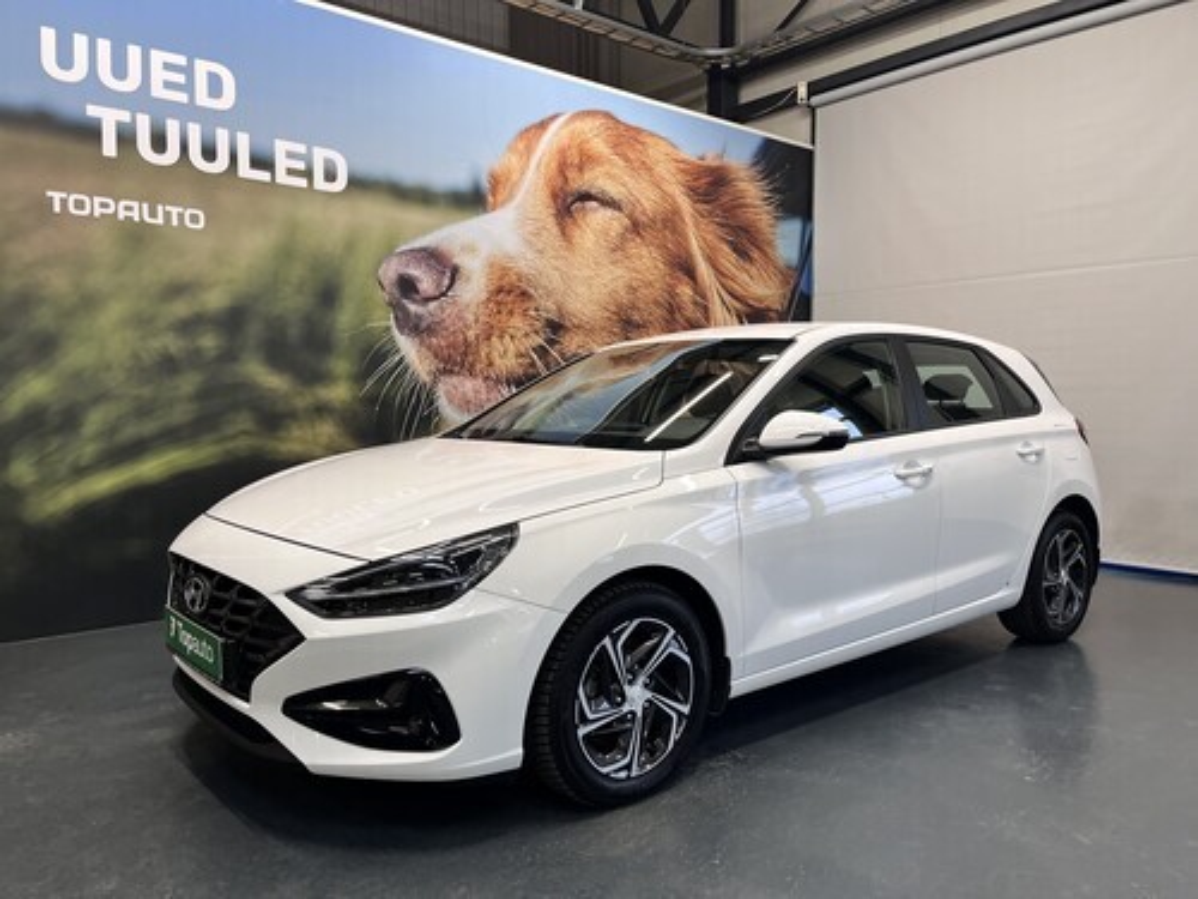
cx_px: 599
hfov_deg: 67.3
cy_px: 450
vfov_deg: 53.1
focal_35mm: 26
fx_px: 900
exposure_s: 1/122
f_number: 1.6
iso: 100
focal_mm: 5.1
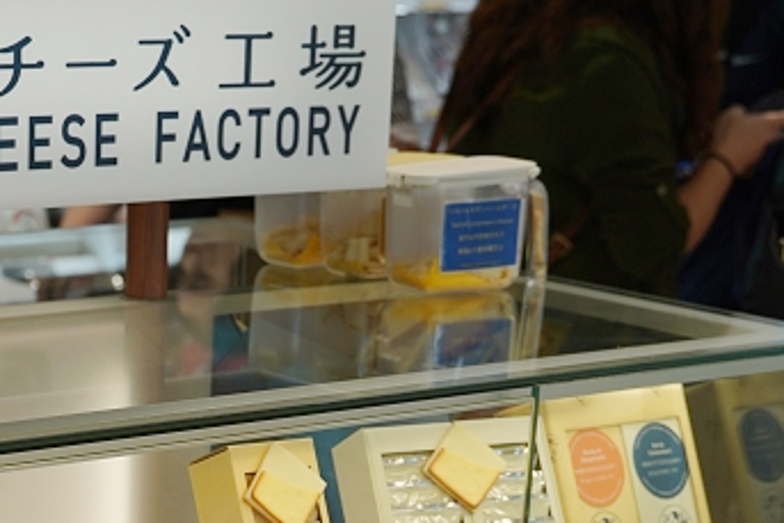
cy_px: 719
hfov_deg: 20.4
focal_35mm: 98
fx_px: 2135
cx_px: 73
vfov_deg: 13.4
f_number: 4
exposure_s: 1/160
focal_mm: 28
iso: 160
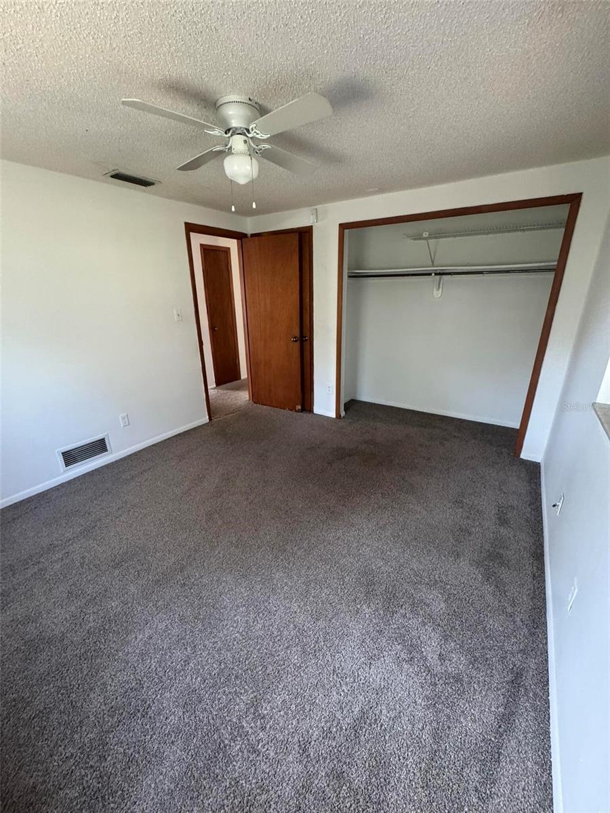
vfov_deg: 102.1
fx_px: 329
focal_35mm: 14
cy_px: 406
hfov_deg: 85.7
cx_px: 305
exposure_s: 1/60
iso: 500
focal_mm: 2.22
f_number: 2.2
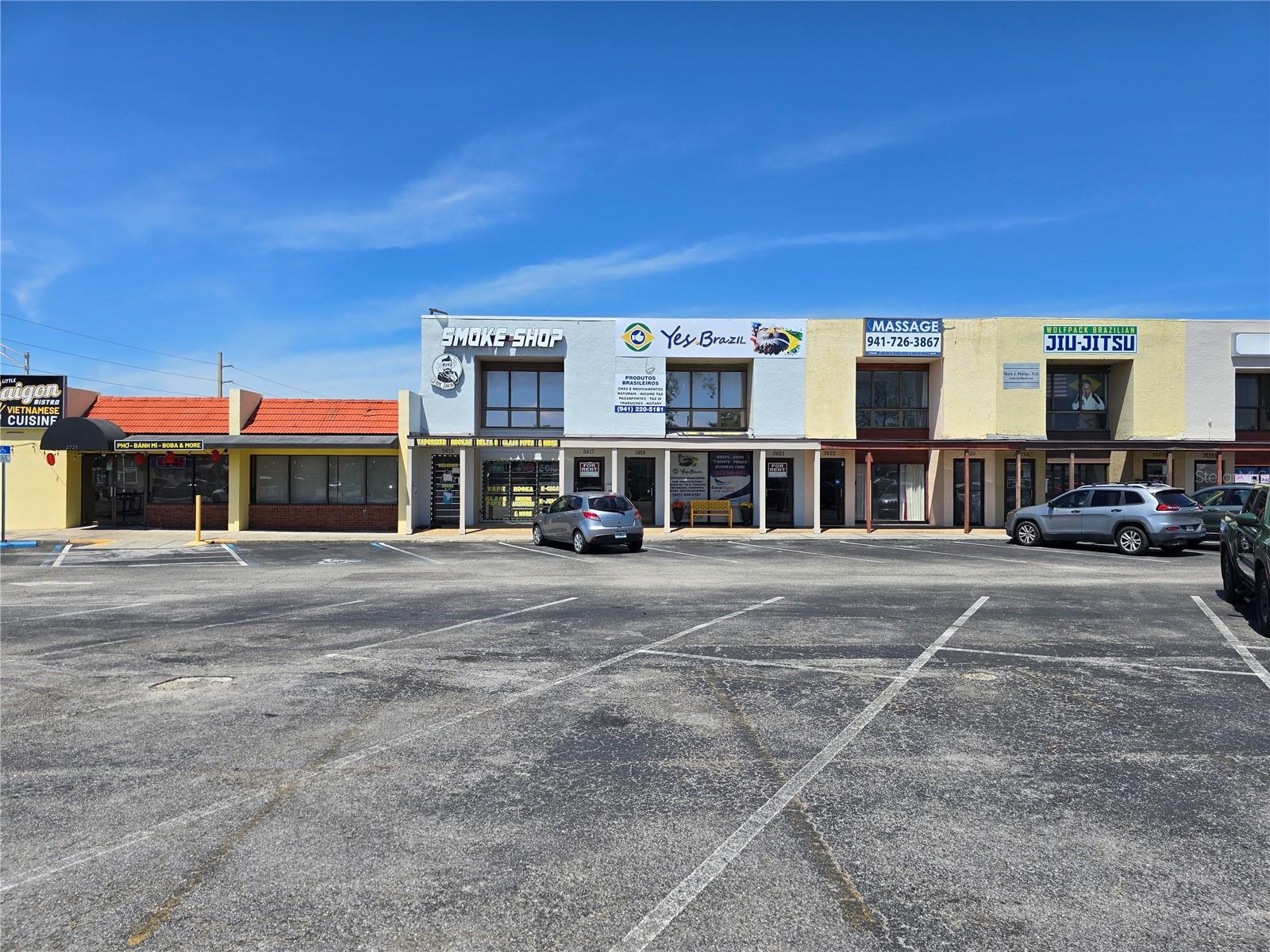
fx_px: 844
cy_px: 476
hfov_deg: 73.9
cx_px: 635
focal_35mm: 23
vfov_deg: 58.9
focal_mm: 6.3
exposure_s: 1/1084
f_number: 1.7
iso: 12
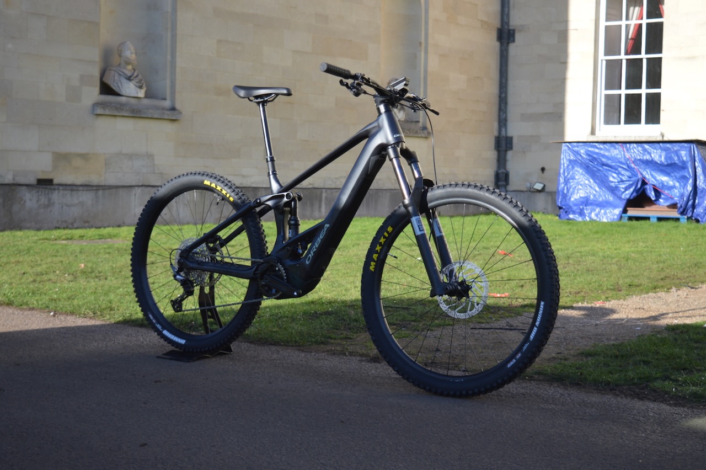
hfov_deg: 33.4
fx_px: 1176
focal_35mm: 60
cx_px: 353
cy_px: 235
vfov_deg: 22.6
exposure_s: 1/125
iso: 180
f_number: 5.6
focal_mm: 40
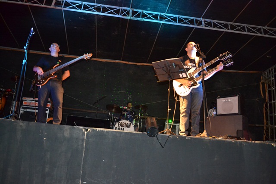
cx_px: 138
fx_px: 230
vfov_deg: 43.6
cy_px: 92
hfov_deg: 61.9
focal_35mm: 30
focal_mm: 20
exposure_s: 1/60
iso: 3200
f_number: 3.8
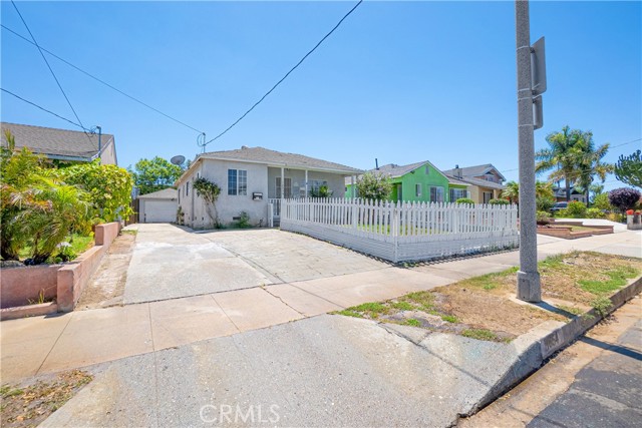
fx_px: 268
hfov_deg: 100.4
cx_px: 321
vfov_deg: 77.4
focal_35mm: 15
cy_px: 214
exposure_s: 1/8000
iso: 400
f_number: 8
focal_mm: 10
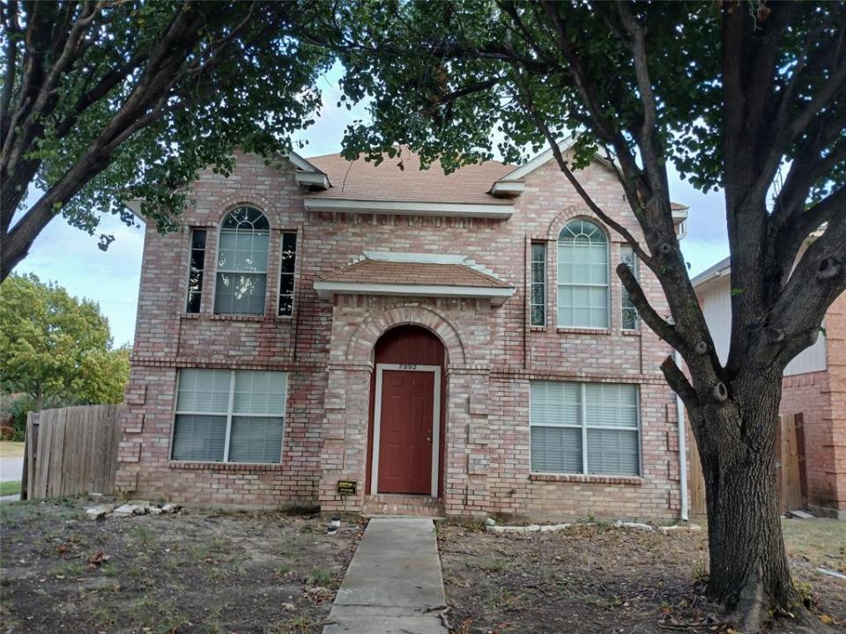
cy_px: 317
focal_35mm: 26
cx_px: 423
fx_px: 635
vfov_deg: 53.1
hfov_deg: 67.3
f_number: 1.8
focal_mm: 3.98
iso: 64
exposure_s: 1/60
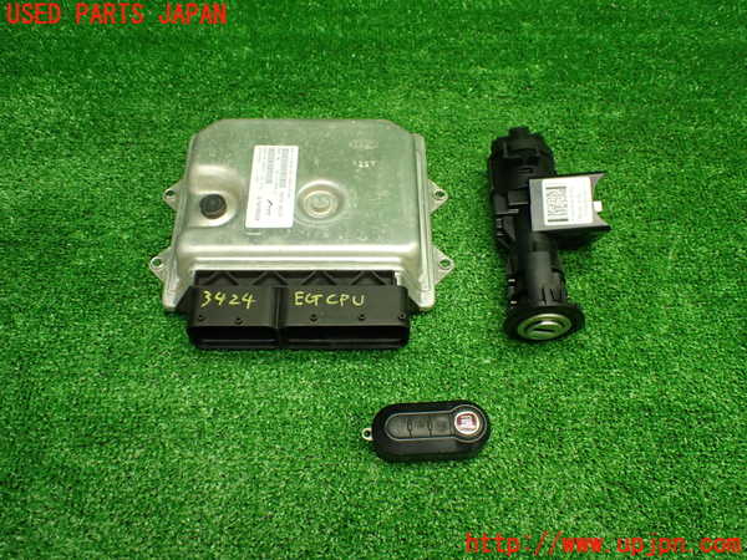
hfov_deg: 60.0
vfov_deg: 46.8
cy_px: 280
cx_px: 374
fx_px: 647
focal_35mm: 30
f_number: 2.3
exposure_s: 1/125
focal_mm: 5.4
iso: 500
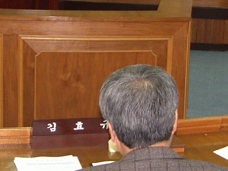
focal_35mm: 135
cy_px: 37
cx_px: 60
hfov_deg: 14.6
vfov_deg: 11.0
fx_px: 889
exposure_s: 1/40
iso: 100
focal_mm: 9
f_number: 2.5
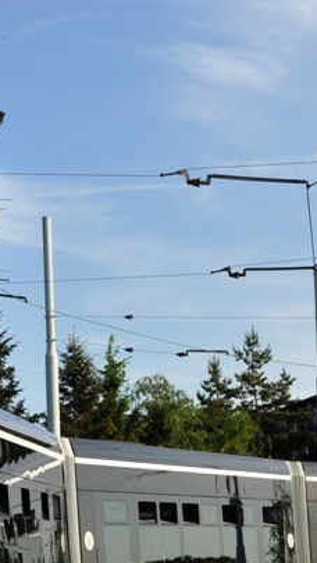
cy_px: 427
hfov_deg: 10.2
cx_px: 90
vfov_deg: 17.9
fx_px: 1777
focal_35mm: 119
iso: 200
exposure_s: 1/200
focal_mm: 30
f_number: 11
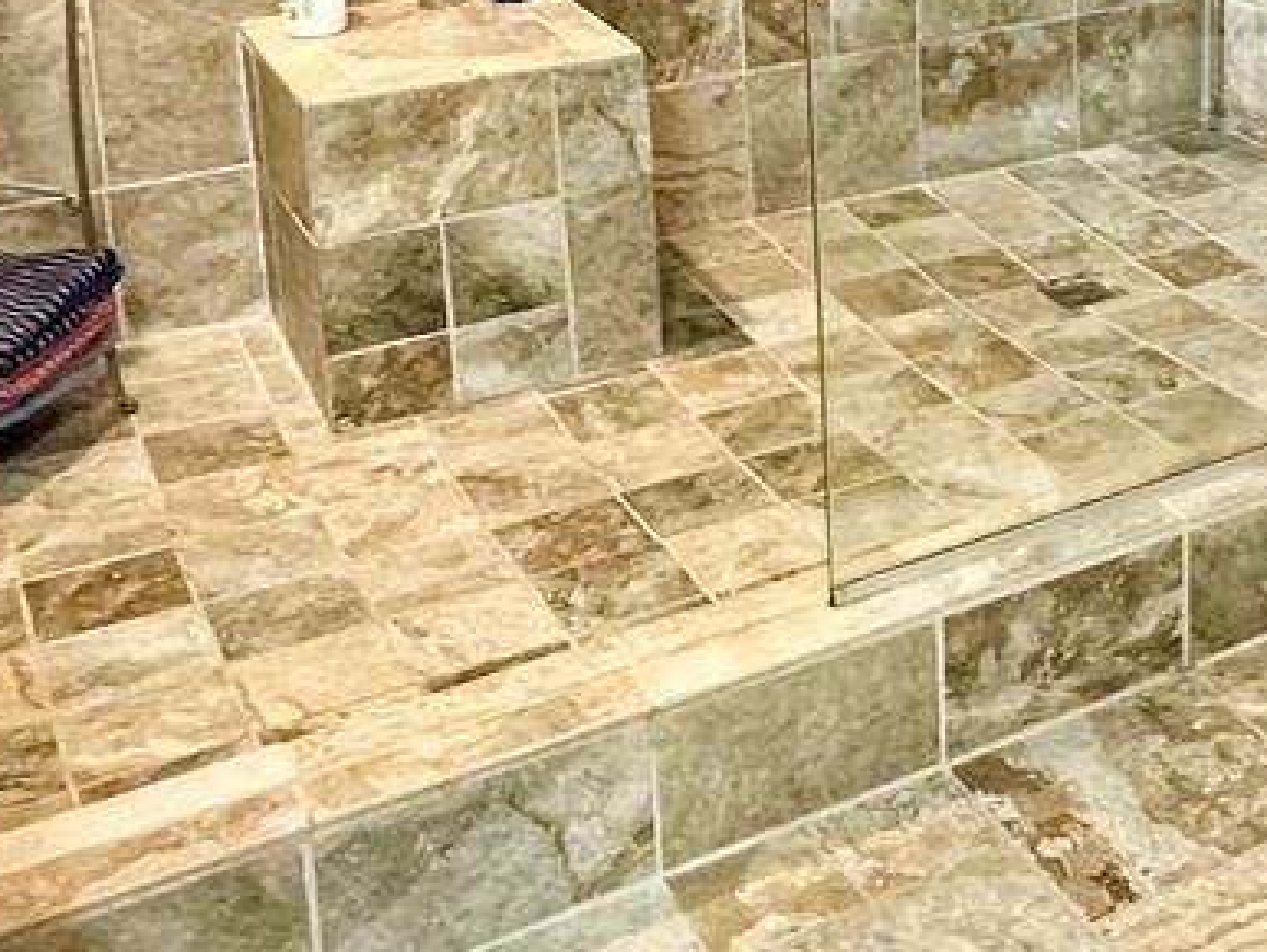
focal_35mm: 58
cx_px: 1316
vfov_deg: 23.5
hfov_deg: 30.5
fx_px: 2124
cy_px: -125
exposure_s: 1/60
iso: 250
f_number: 2.2
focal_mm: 2.22
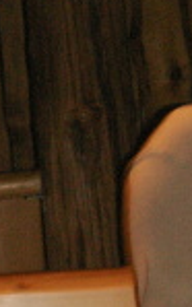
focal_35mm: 168
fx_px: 1408
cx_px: -25
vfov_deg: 12.5
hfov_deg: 7.7
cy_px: 152
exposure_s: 1/40
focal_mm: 7.7
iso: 160
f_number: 3.5
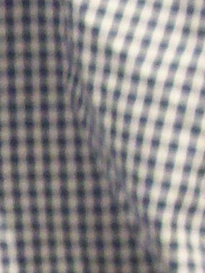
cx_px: -382
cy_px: 278
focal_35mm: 271
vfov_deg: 7.3
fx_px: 2137
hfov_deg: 5.2
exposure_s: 1/8
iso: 174
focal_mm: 6
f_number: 2.7
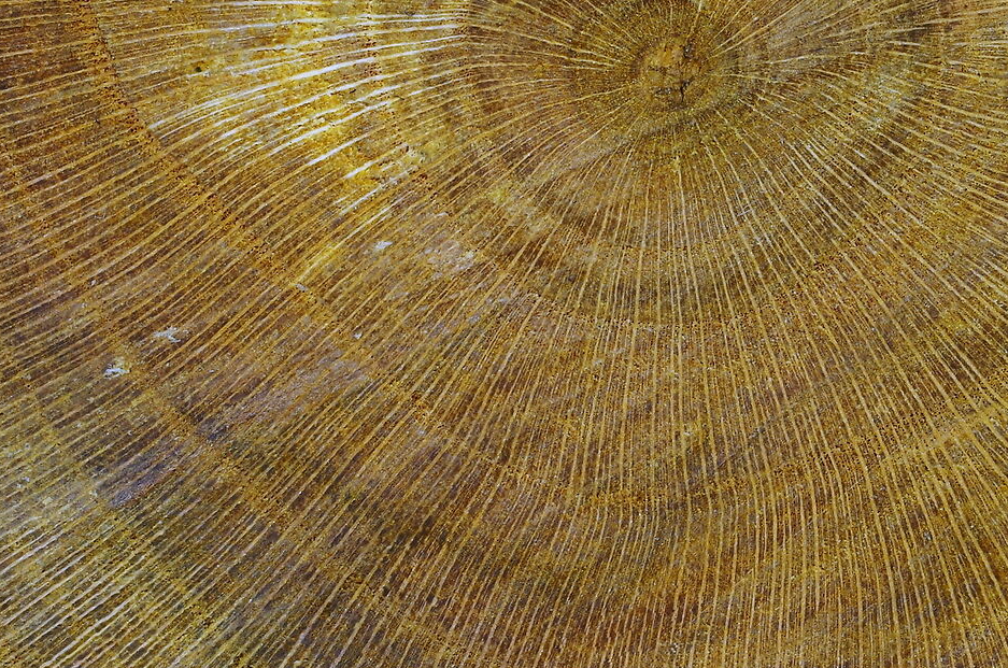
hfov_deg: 10.7
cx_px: 735
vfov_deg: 7.1
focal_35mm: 192
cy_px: 124
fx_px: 5366
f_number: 8
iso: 160
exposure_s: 1/100
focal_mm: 50
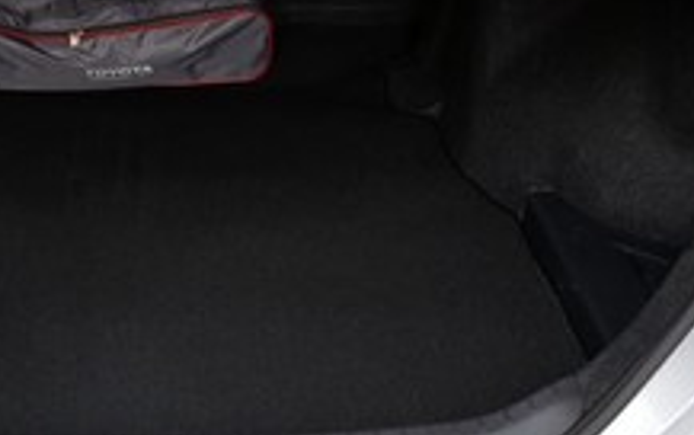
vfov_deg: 20.9
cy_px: 138
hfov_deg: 32.0
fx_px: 1173
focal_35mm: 62
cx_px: 134
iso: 400
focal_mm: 21
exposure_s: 1/100
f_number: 5
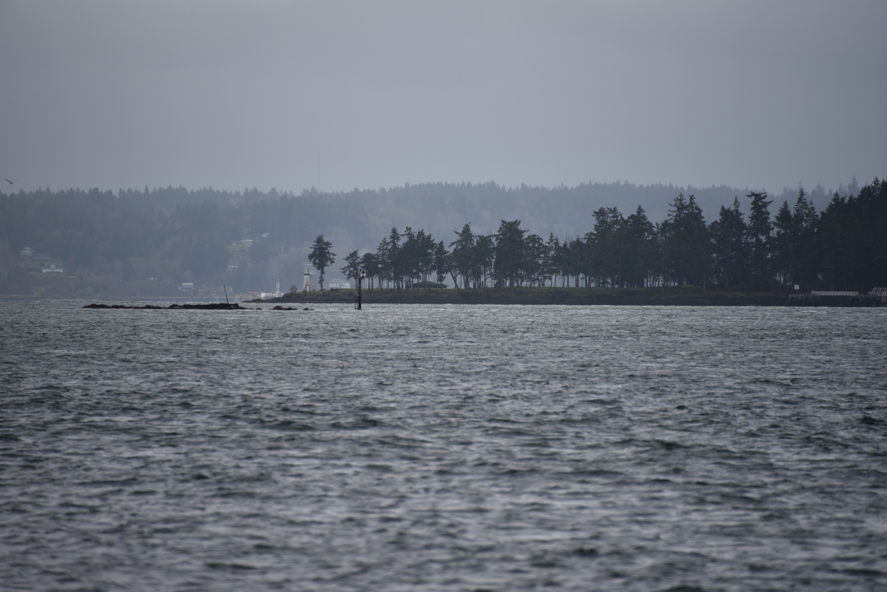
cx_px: 444
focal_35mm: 300
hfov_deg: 6.9
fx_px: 7393
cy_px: 296
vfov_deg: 4.6
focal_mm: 300
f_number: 5.6
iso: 140
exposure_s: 1/640
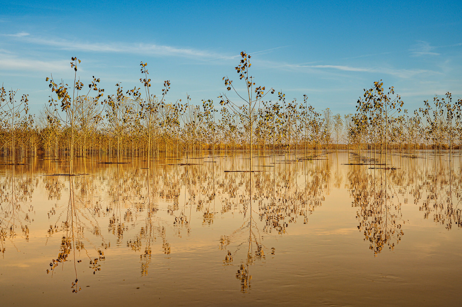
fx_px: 718
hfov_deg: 35.7
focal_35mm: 56
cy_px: 154
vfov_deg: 24.2
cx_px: 231
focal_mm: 56
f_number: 10
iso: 100
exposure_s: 1/200
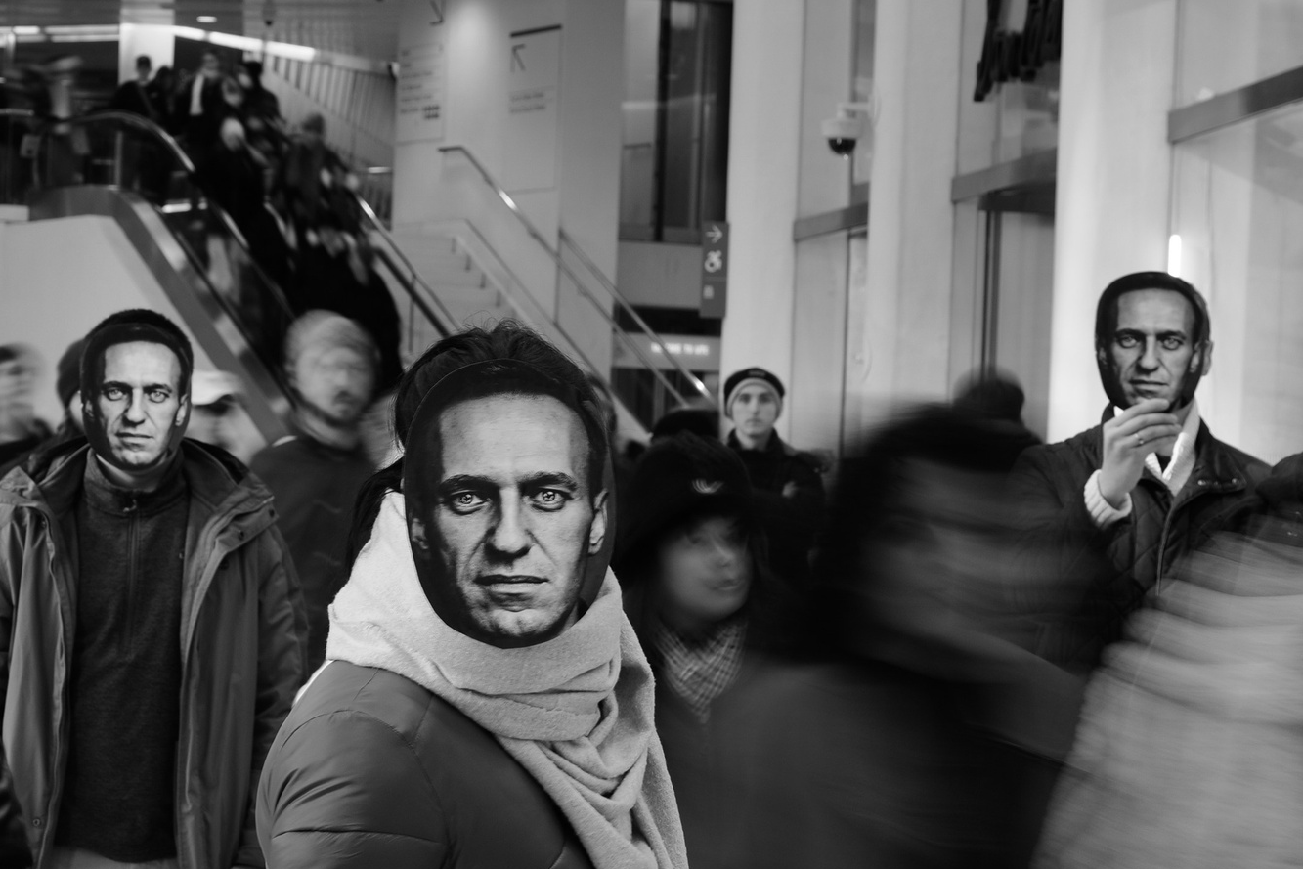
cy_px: 488
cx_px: 459
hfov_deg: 21.2
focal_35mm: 96
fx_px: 3475
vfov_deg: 14.3
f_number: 8
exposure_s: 1/3.33
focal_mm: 50
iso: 200
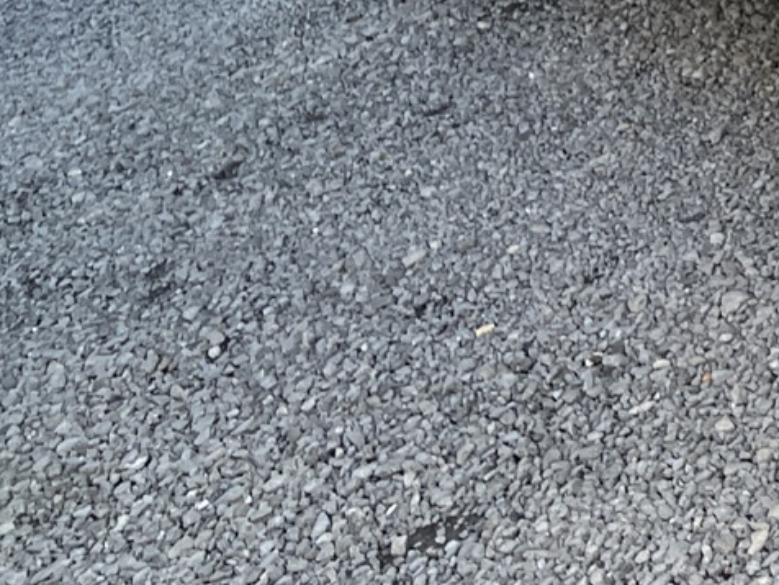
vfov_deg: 12.1
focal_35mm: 113
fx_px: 2543
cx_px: 1391
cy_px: -469
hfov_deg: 15.1
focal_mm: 3.99
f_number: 1.8
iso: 40
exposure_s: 1/121
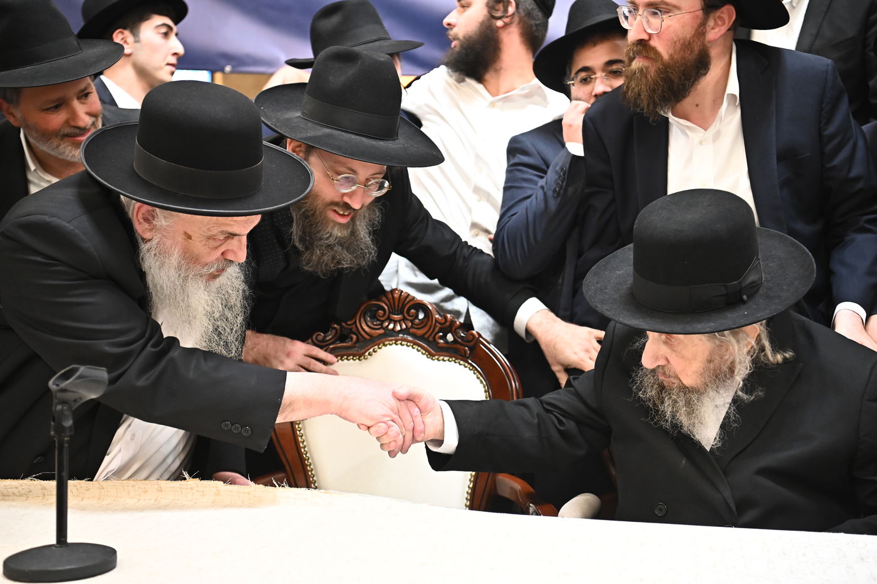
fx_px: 1266
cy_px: 292
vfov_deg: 26.0
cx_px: 438
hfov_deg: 38.2
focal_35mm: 52
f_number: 3.5
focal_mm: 52
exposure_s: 1/125
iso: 3200
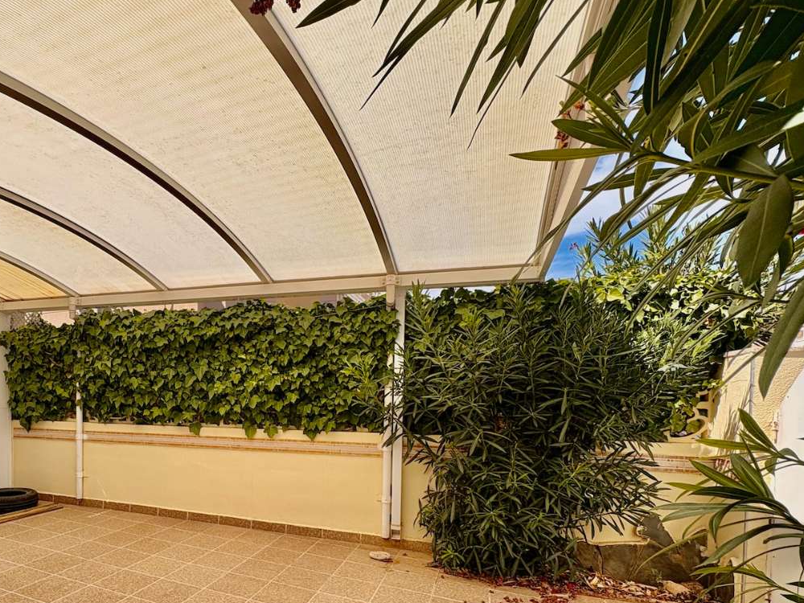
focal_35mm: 21
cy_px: 411
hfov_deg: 75.5
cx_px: 244
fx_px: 488
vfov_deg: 61.6
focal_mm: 2.22
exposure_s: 1/1748
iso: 50
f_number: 2.2
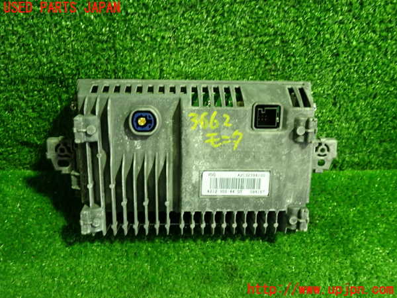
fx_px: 344
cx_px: 198
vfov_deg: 46.8
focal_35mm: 30
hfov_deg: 60.0
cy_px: 149
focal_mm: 5.4
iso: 250
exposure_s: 1/30
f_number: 2.3
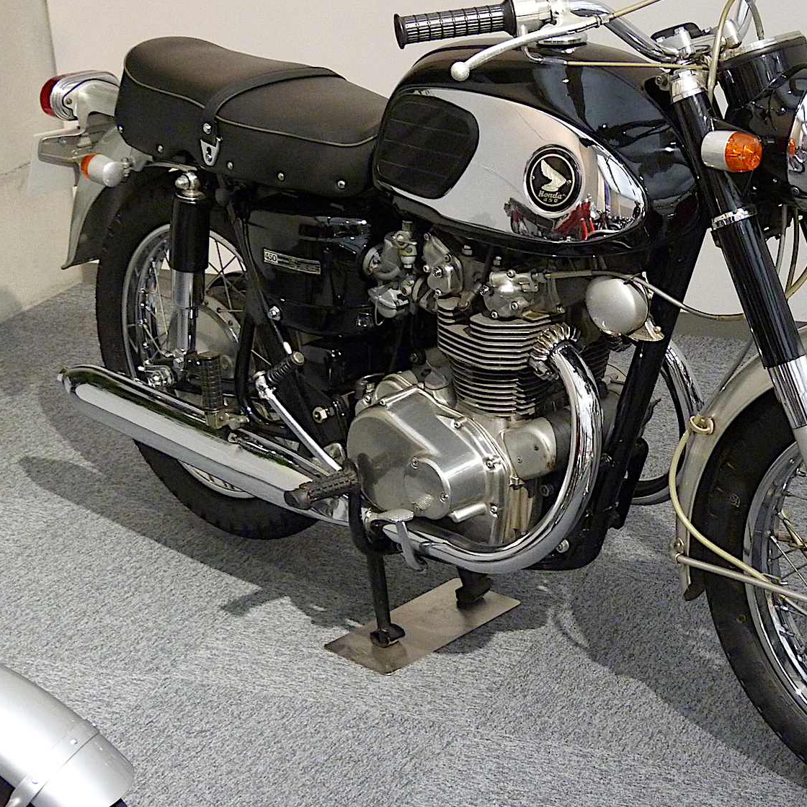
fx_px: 1873
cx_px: 638
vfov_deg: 24.3
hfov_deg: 24.0
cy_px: 357
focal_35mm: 71
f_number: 3.2
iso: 400
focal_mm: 8.1
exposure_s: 1/20
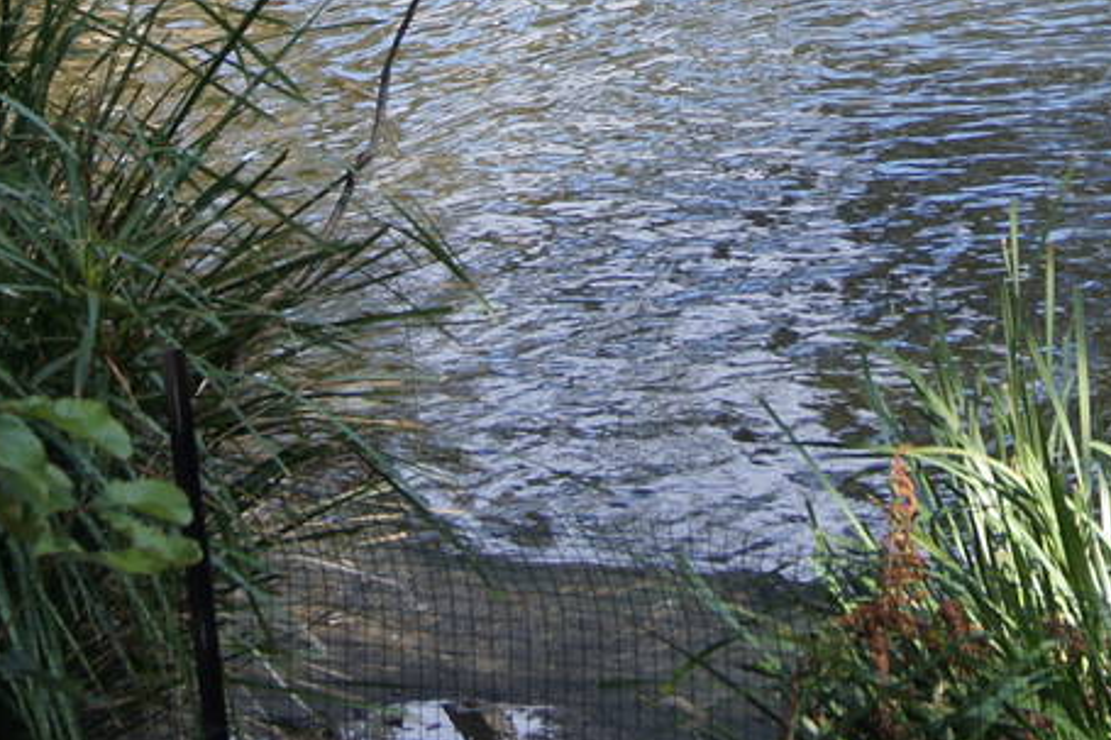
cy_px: -433
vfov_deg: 7.3
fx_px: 5700
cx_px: 908
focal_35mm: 185
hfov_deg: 11.1
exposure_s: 1/80
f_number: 7.1
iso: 100
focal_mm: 35
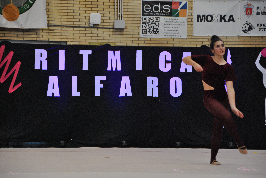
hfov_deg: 13.4
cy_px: 89
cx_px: 133
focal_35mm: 153
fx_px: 1132
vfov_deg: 9.0
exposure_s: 1/100
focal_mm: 102
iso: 800
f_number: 5.6
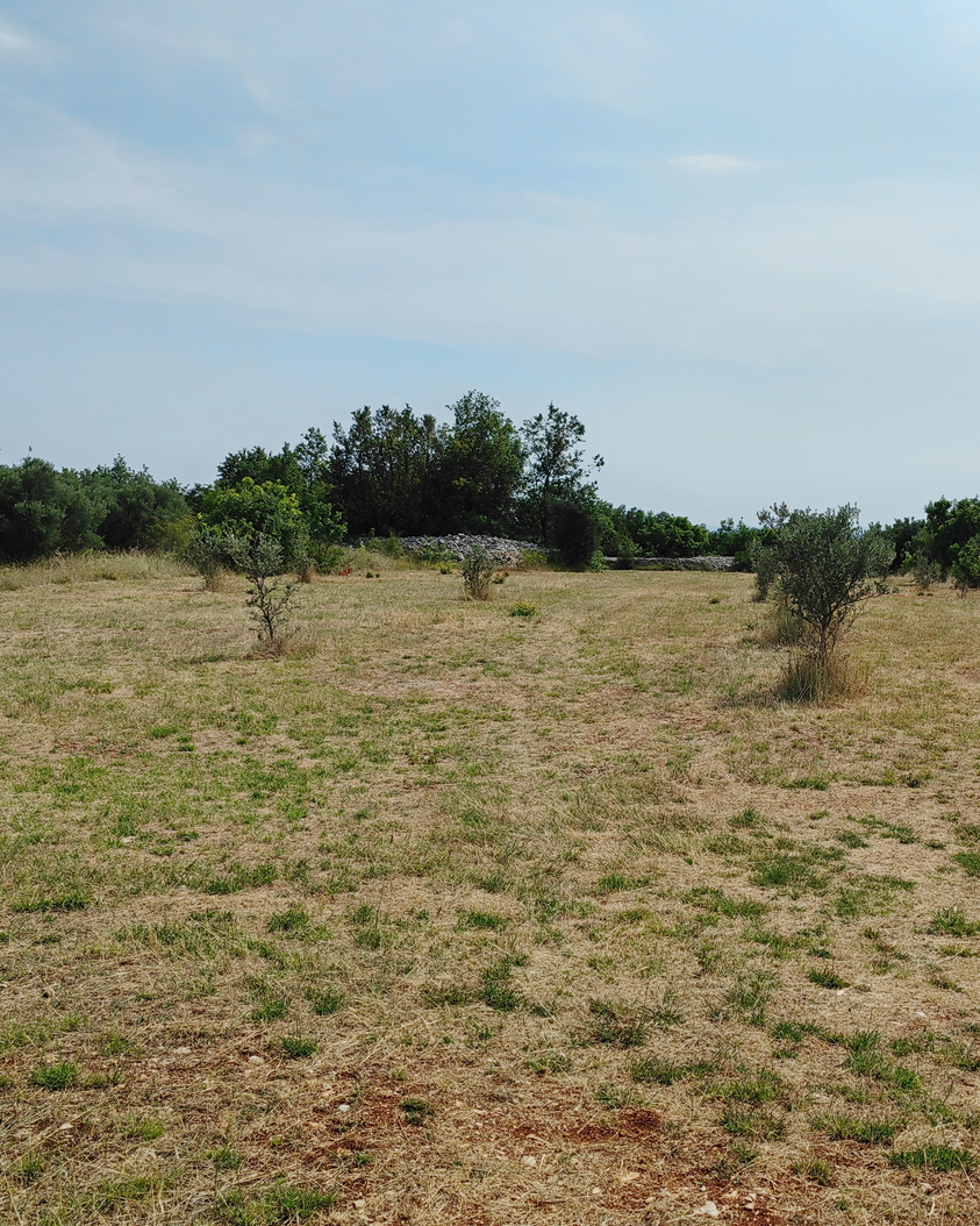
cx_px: 666
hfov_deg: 40.6
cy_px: 627
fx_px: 1305
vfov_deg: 50.3
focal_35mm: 36
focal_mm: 5.54
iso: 50
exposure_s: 1/6250
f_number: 1.8
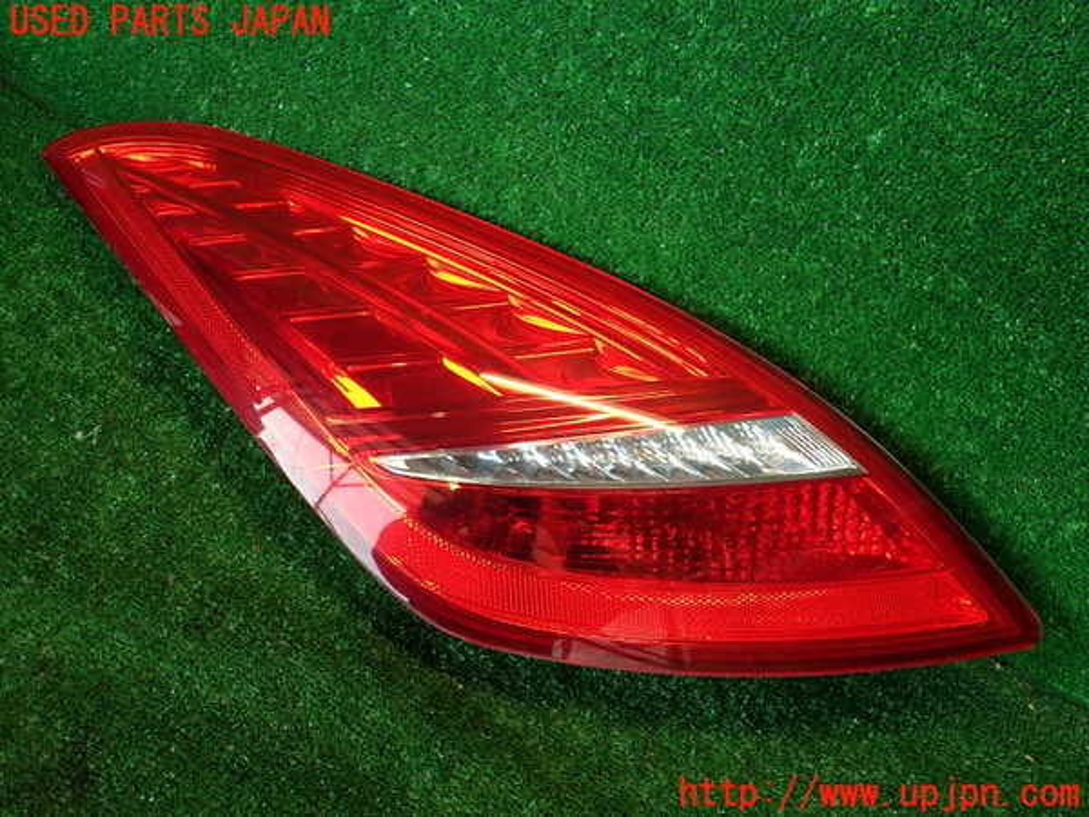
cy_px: 408
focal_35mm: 30
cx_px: 544
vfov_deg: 46.8
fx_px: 944
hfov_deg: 60.0
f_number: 2.3
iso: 160
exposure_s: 1/60
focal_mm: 5.4
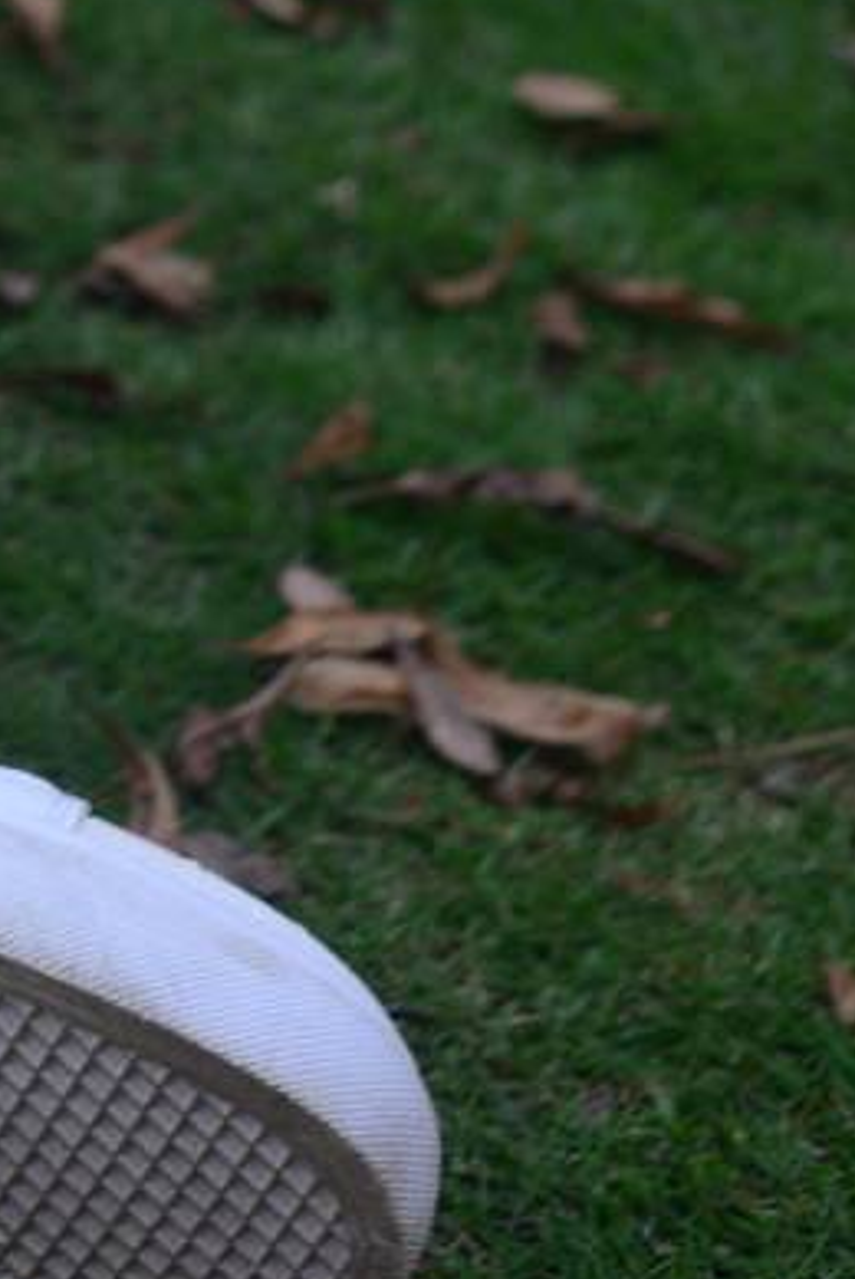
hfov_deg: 7.4
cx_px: -1138
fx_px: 6223
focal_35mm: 175
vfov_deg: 10.8
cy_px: -1159
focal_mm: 35
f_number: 5.6
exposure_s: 1/400
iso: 100
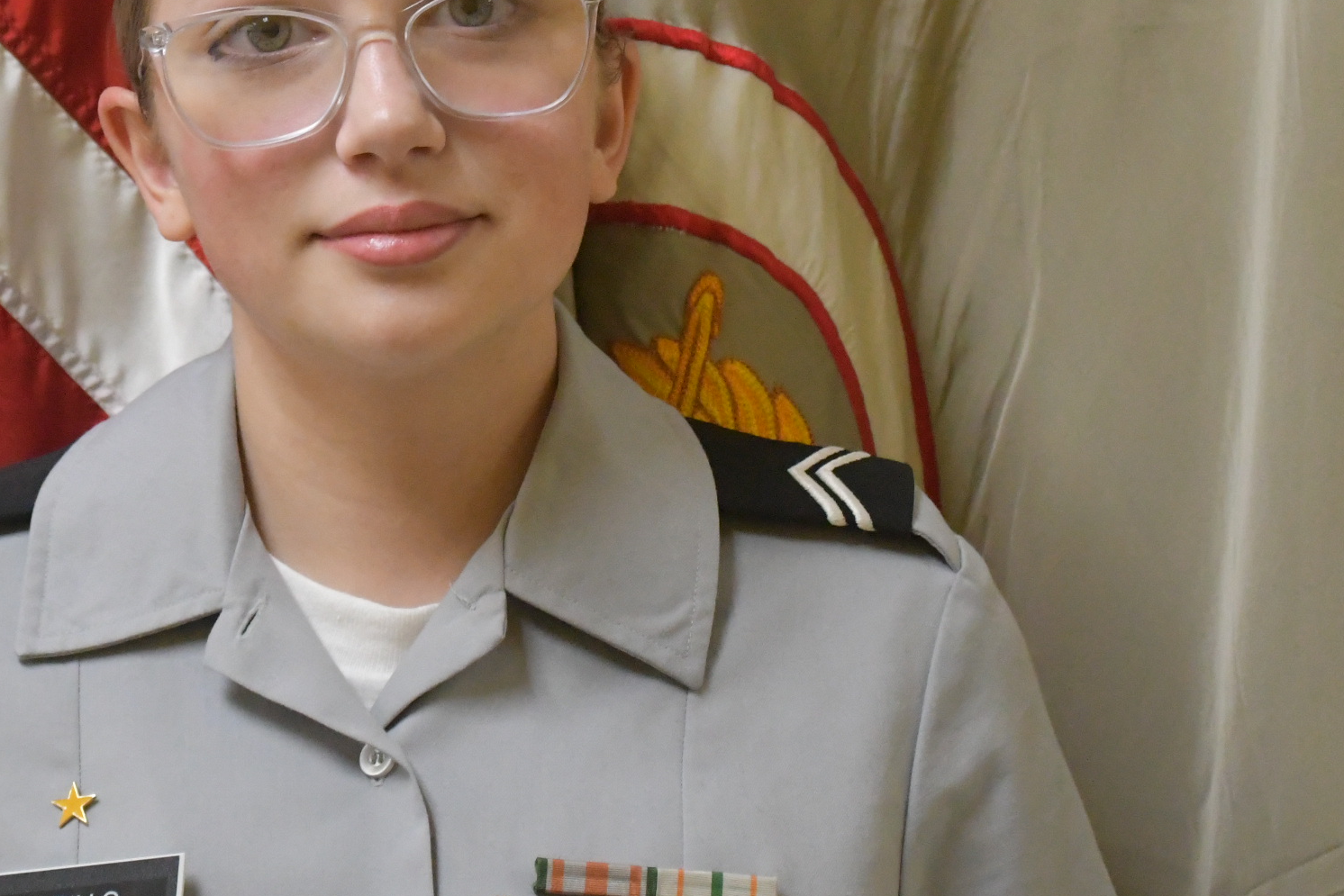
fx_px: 4667
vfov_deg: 10.9
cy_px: 159
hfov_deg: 16.3
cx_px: 409
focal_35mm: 125
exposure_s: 1/160
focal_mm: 45
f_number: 6.3
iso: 6400
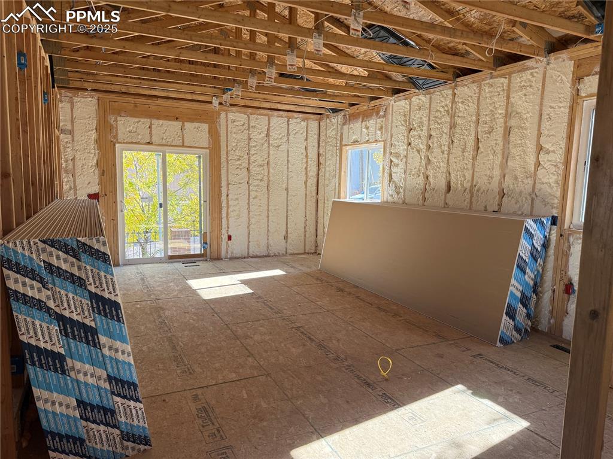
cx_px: 306
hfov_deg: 71.6
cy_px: 230
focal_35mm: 24
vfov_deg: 56.8
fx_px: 425
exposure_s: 1/233
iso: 100
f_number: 1.78
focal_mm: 6.76
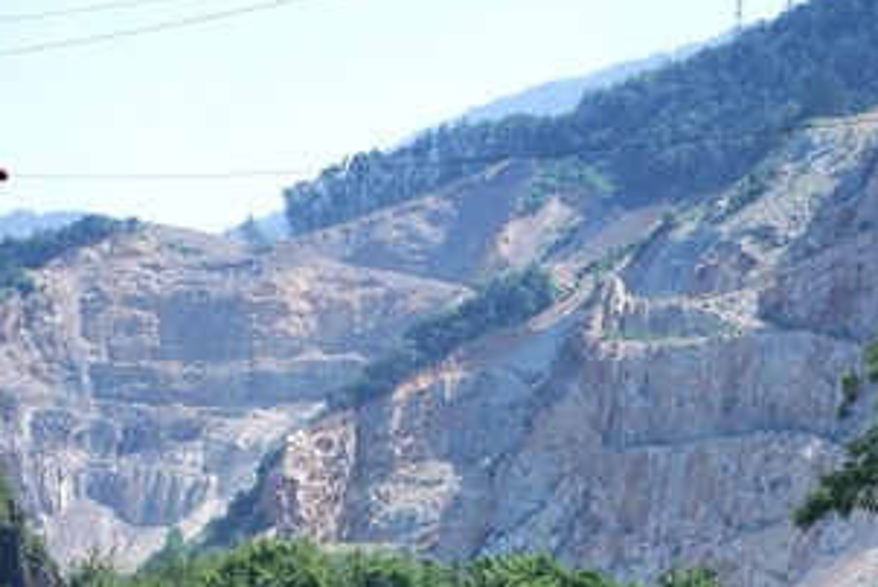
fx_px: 4370
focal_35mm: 179
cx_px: 451
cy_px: 501
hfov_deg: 11.5
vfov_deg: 7.7
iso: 100
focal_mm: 60
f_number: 4.5
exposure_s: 1/320
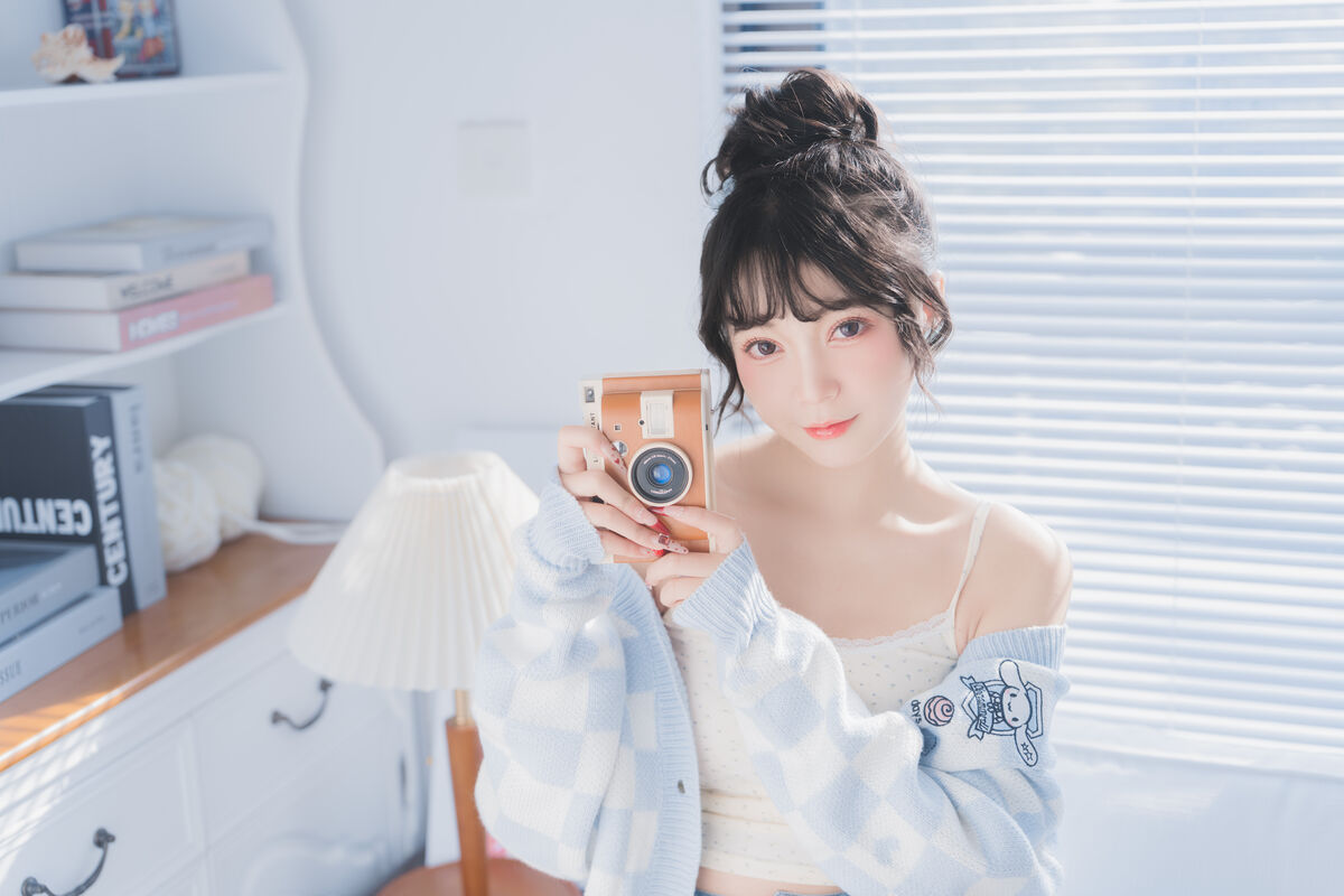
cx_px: 672
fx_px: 1643
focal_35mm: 44
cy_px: 448
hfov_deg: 44.5
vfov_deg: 30.5
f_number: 2
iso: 100
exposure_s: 1/250
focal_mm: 44
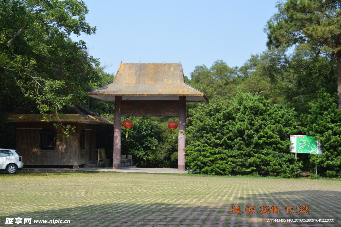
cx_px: 170
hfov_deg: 37.9
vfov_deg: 25.7
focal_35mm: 52
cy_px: 114
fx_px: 497
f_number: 5.6
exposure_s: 1/1250
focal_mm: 35
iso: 400
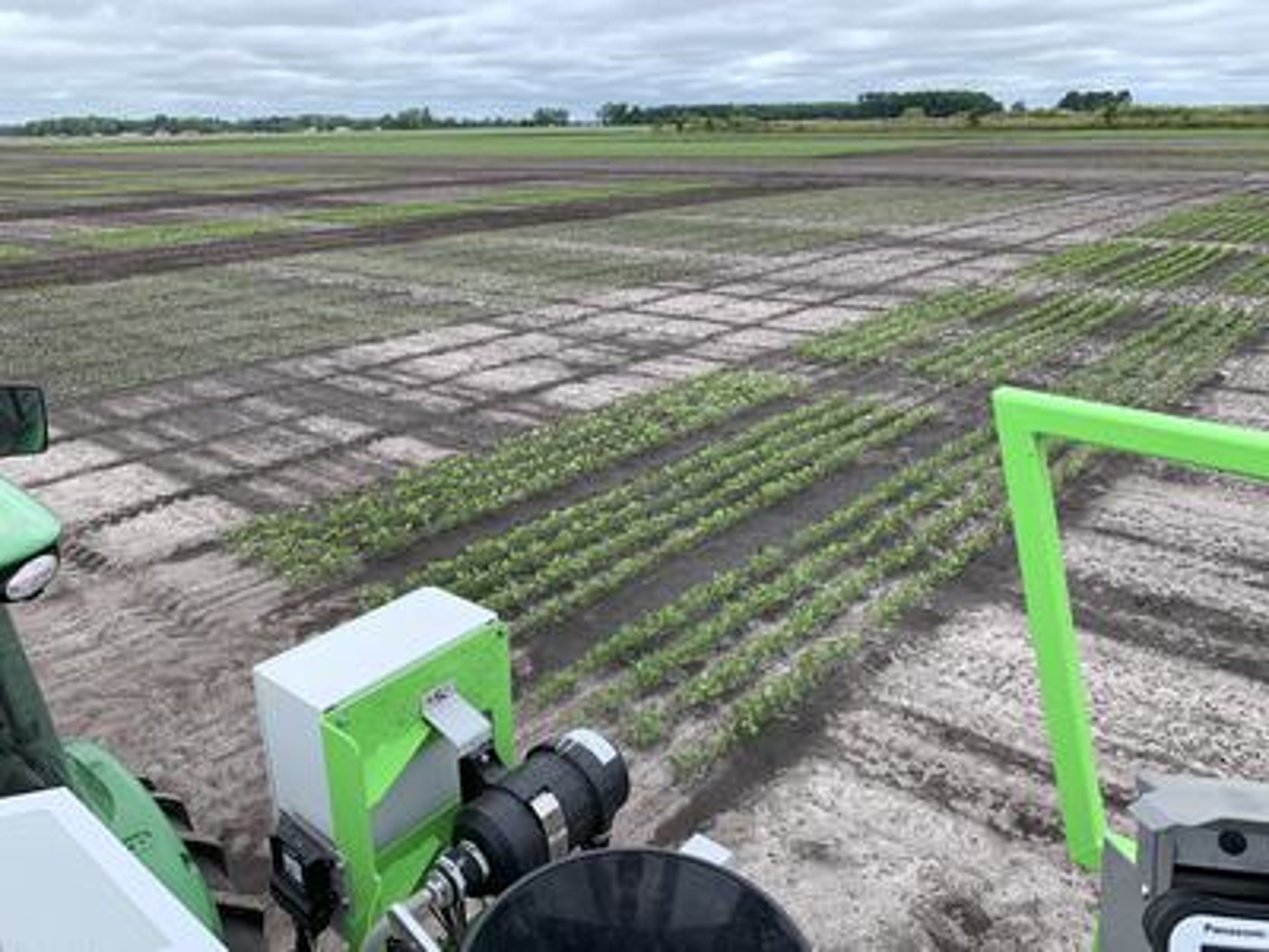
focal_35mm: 26
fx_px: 953
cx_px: 634
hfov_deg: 67.3
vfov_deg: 53.1
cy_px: 476
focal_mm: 4.25
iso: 25
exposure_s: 1/1065
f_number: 1.8
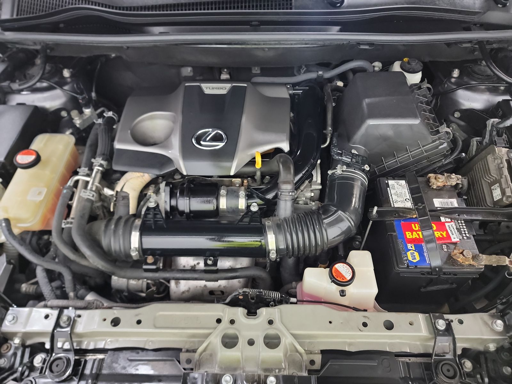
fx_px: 355
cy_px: 192
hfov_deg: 71.6
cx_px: 256
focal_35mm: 24
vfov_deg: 56.8
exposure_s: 1/14
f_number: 1.8
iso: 1246
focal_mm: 6.7
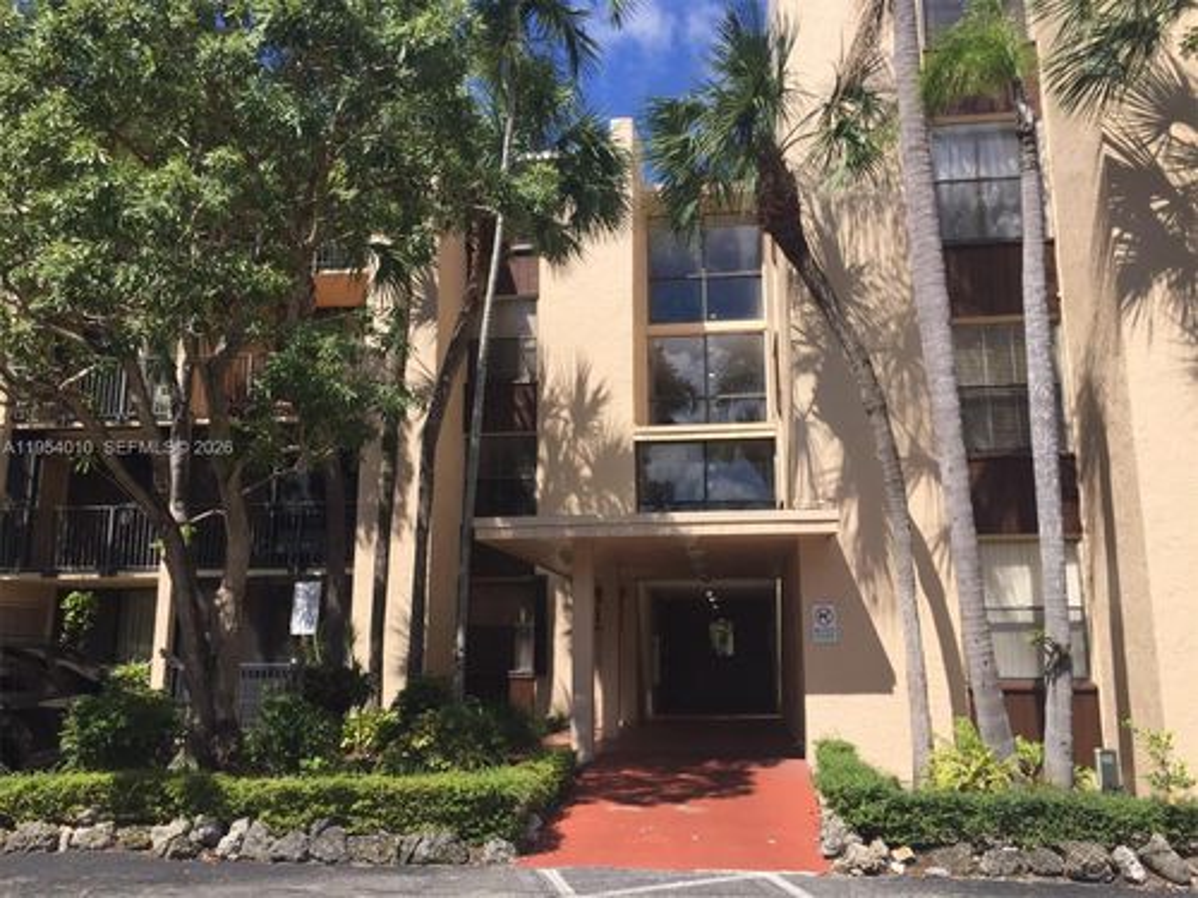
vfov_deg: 48.2
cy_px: 449
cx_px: 599
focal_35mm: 29
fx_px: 1004
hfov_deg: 61.7
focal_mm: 4.15
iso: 32
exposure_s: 1/1980
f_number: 2.2
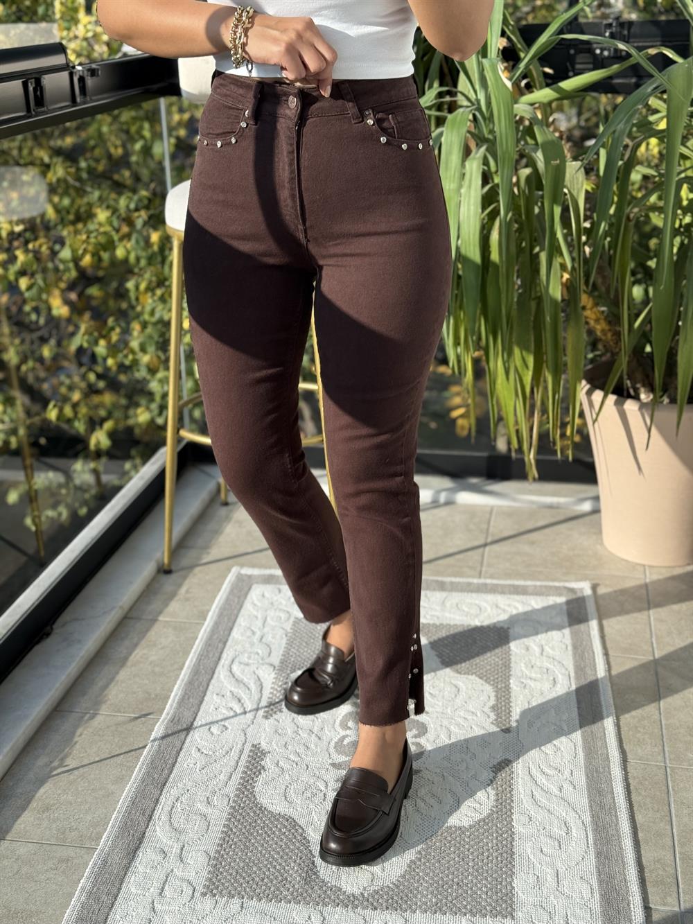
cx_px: 346
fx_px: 1281
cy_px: 462
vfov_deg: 39.7
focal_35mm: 48
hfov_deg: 30.3
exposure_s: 1/987
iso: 80
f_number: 1.78
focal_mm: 6.76
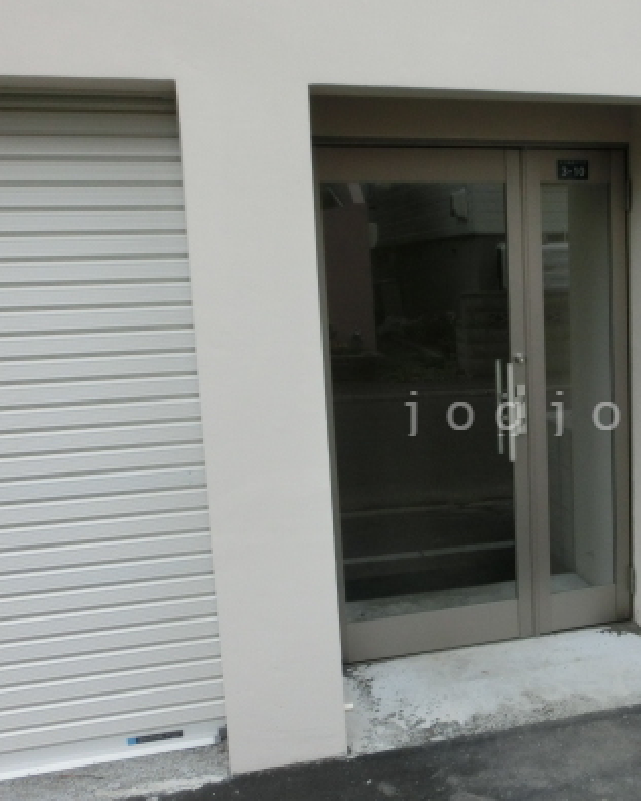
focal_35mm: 38
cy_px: 412
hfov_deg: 37.3
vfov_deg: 47.9
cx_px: 540
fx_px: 901
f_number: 3
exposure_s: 1/125
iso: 160
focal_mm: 4.24
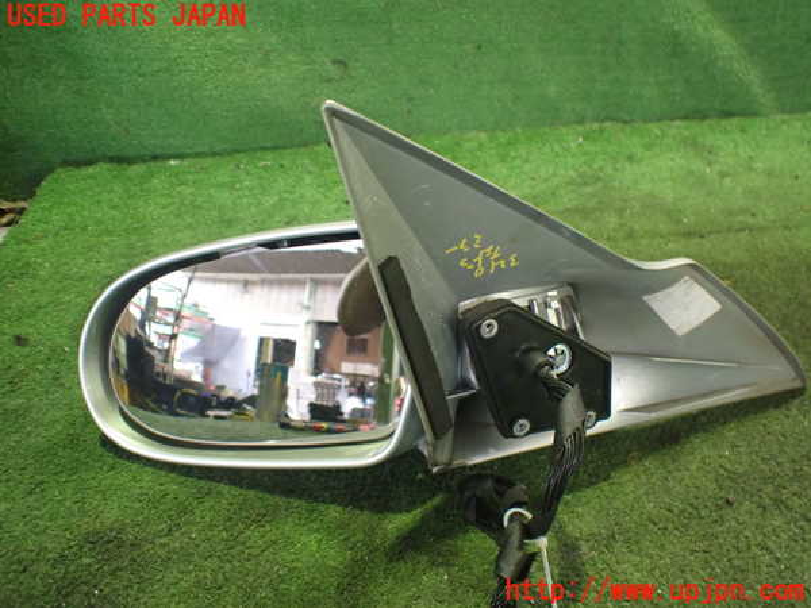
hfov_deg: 60.0
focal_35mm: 30
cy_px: 304
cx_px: 406
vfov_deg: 46.8
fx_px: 703
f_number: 2.3
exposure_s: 1/30
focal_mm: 5.4
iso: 800
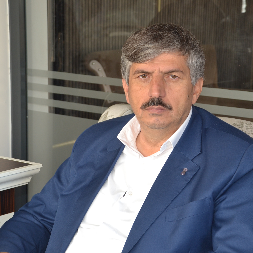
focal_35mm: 96
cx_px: 140
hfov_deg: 18.1
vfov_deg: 18.1
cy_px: 126
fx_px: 794
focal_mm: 50
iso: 400
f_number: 4.8
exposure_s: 1/60
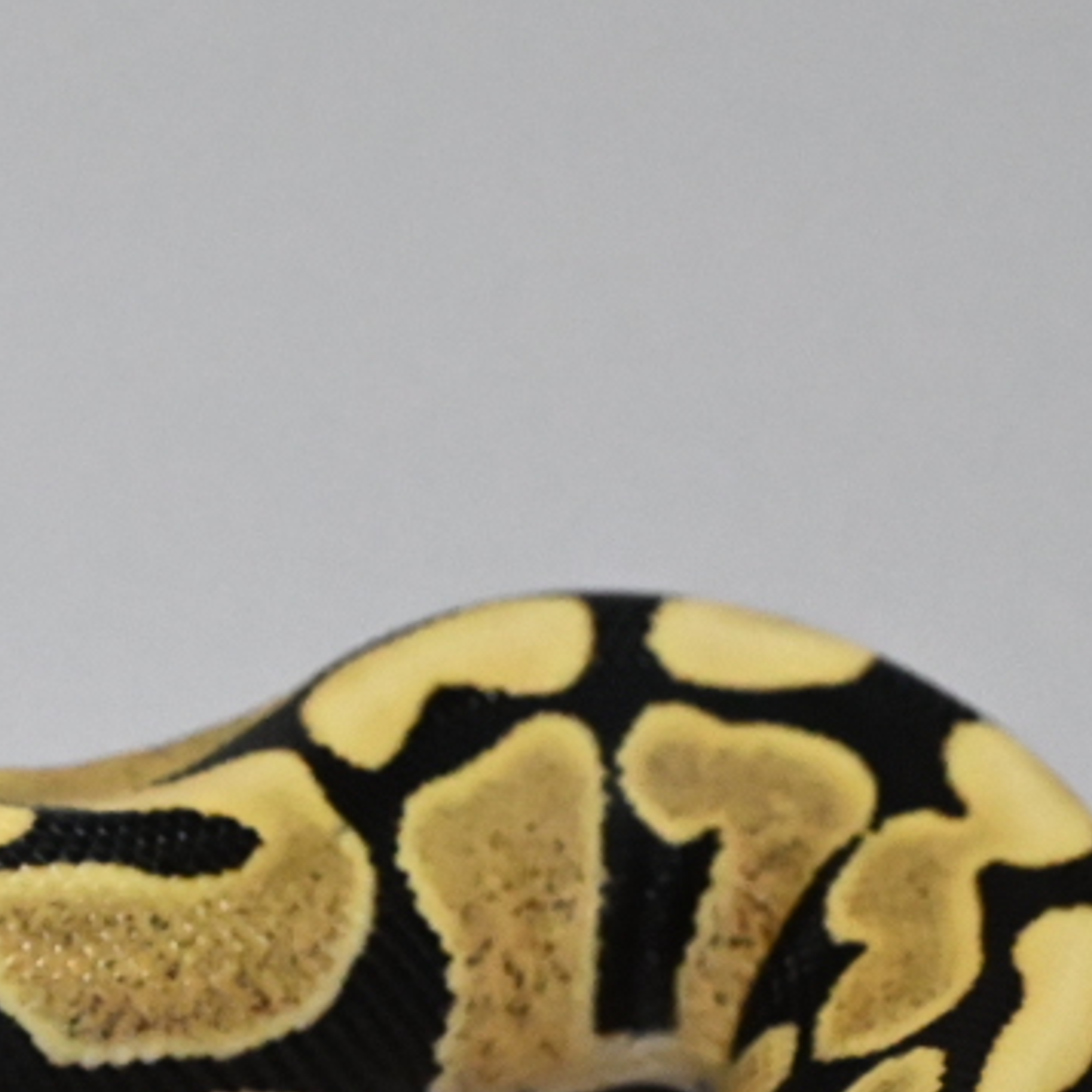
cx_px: -376
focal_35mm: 189
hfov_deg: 9.1
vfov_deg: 9.1
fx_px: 6745
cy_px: 1514
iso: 12800
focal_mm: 49
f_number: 7.1
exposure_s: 1/200
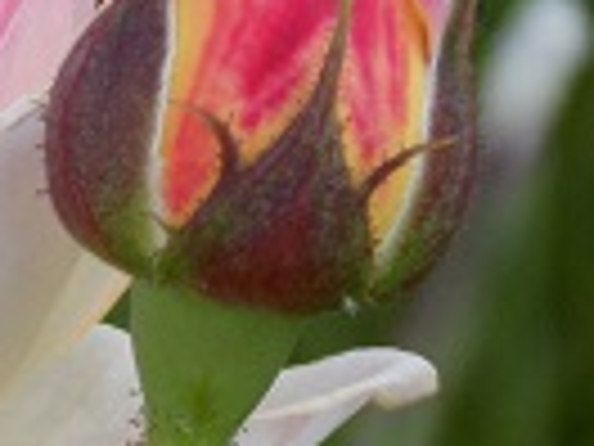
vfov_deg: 1.1
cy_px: 320
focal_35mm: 1305
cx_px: -432
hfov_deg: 1.5
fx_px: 22393
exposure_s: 1/60
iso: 100
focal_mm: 63.7
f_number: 5.9
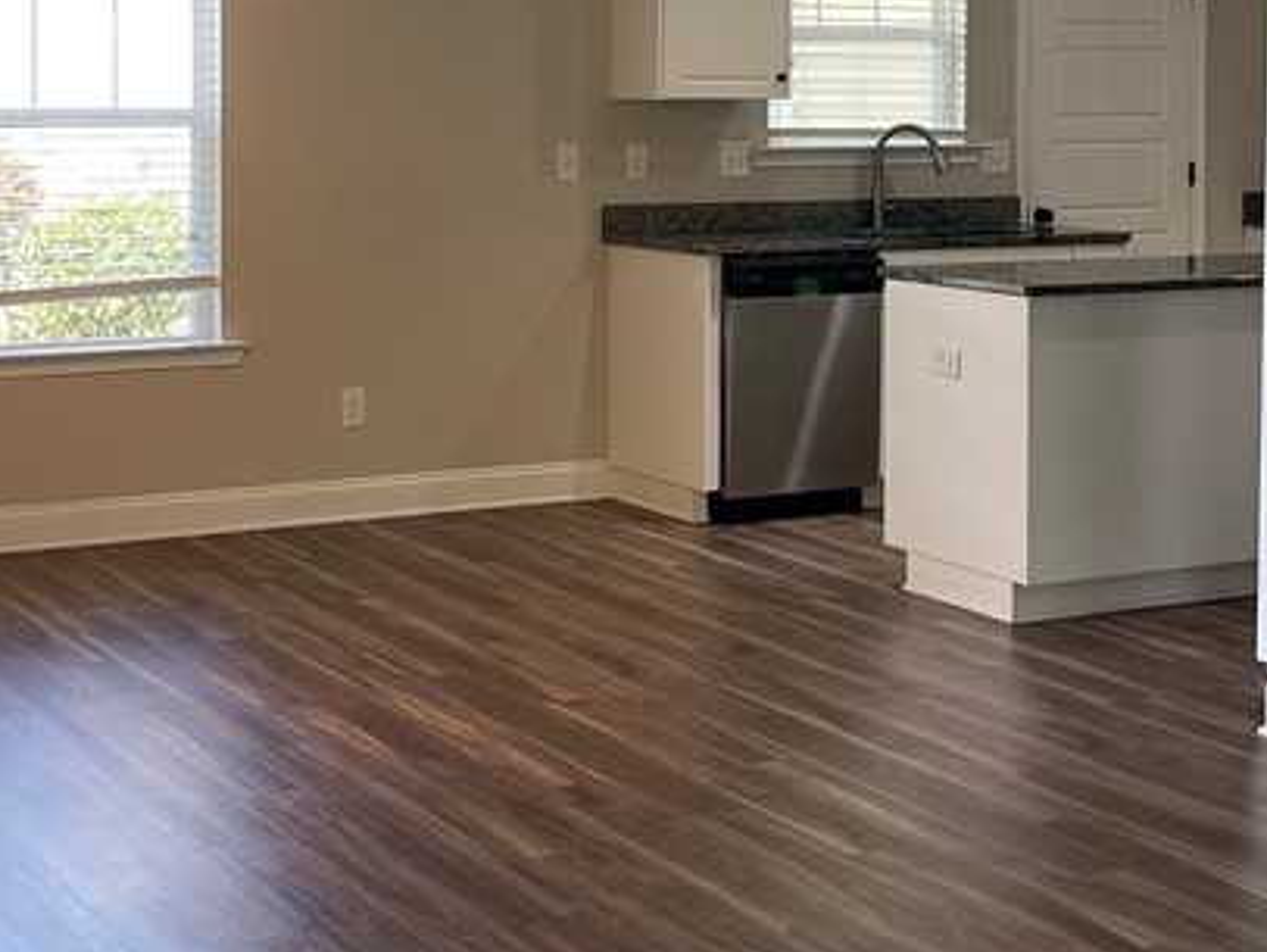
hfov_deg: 30.6
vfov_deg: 22.7
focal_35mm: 63
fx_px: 2307
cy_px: 87
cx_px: 493
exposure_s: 1/120
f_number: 1.6
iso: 64
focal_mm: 5.1
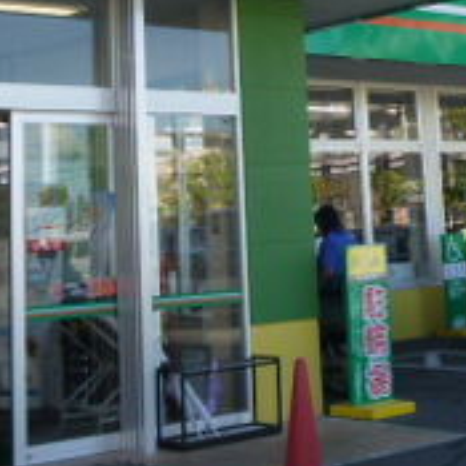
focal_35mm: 82
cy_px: -39
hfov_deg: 21.1
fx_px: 1249
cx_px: 301
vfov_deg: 20.2
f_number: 3.9
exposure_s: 1/200
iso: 160
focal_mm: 4.5
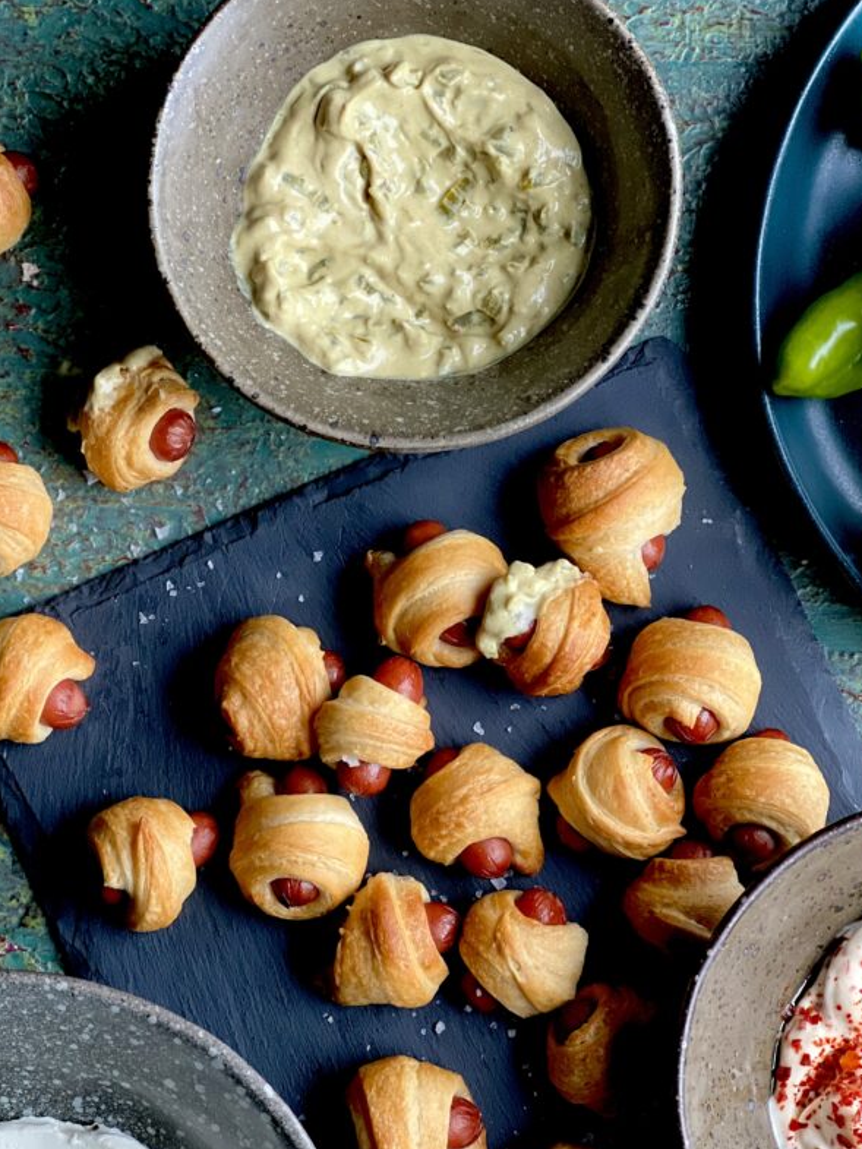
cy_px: 624
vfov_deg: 21.5
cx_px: 363
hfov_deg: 16.2
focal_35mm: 91
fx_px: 3021
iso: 250
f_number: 2.8
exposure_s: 1/40
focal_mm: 9
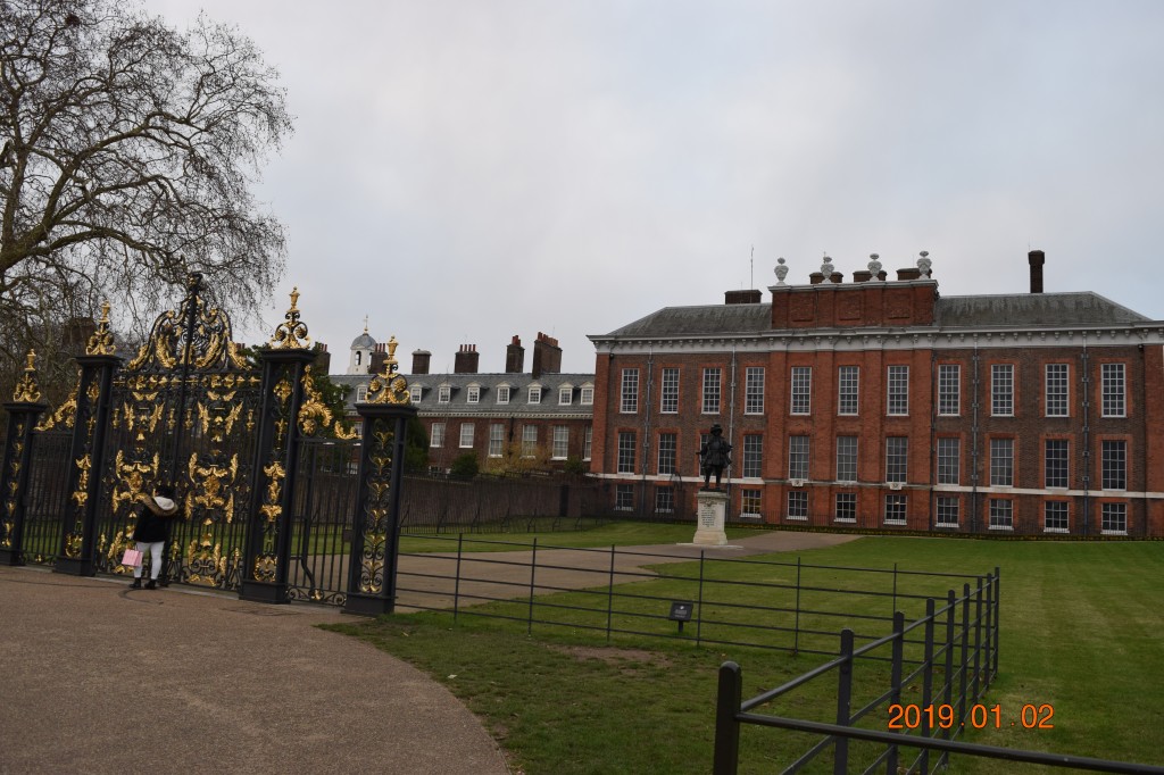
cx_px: 582
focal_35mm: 30
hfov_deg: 61.9
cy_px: 388
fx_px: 970
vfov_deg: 43.6
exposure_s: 1/125
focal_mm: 20
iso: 400
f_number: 5.6
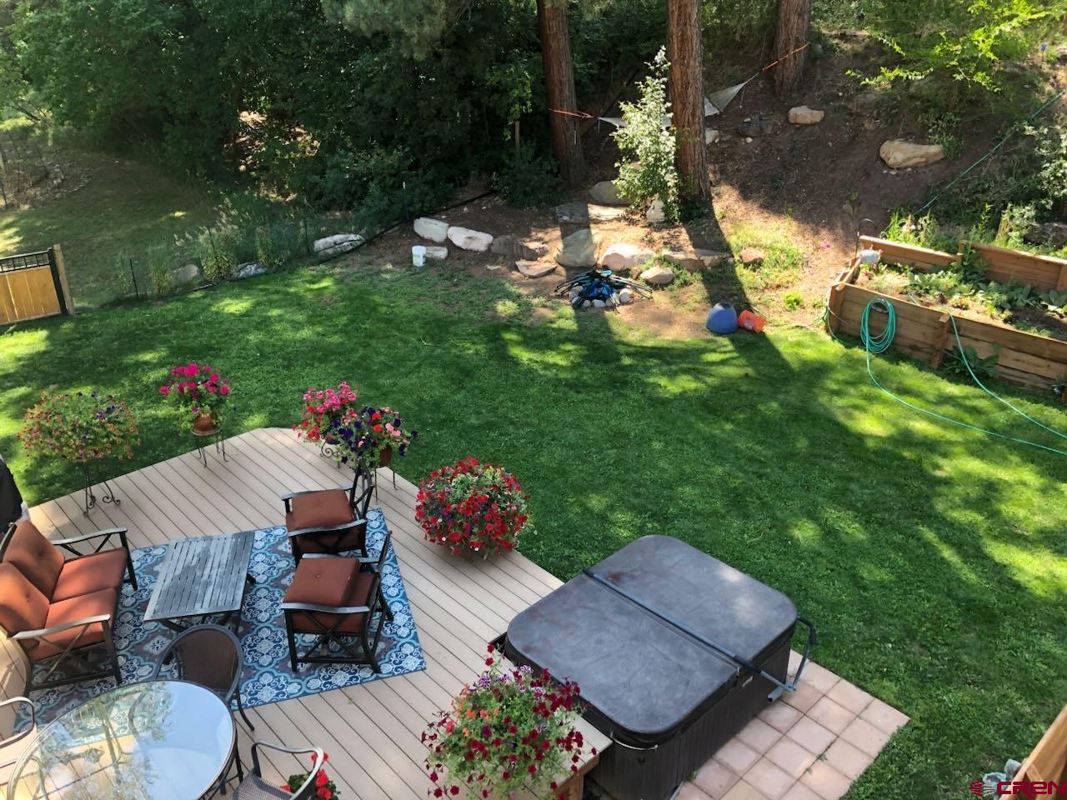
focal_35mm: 28
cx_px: 534
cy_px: 400
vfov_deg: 49.7
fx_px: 863
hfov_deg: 63.4
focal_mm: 4
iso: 40
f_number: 1.8
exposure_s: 1/120
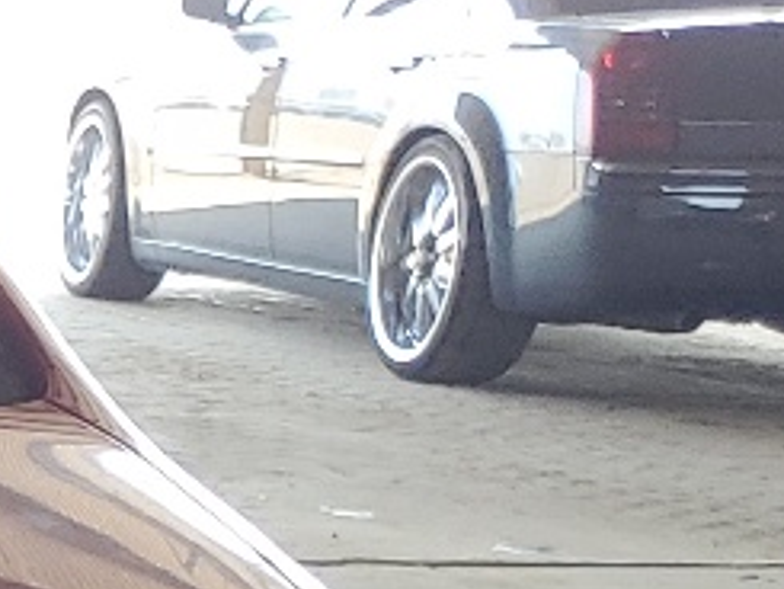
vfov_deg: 8.2
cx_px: -1318
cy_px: 1287
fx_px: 3852
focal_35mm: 170
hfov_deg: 9.7
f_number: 1.5
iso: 50
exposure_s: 1/125
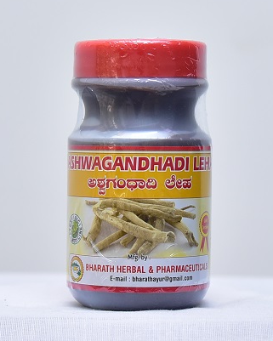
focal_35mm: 64
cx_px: 145
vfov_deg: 29.5
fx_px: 646
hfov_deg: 23.9
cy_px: 198
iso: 1250
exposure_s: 1/125
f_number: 4
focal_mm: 52
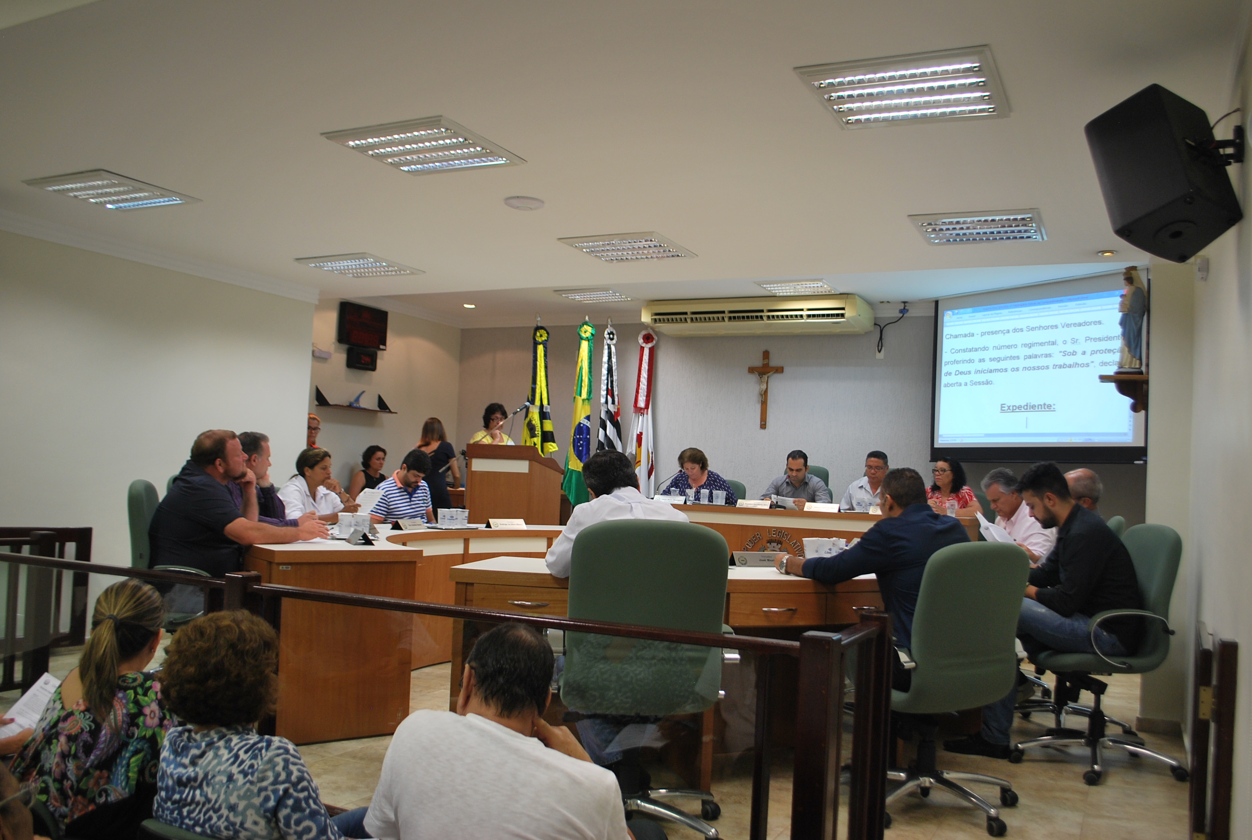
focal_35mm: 30
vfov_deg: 43.8
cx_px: 626
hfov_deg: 61.8
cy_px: 420
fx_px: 1045
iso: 200
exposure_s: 1/40
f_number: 3.8
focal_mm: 20
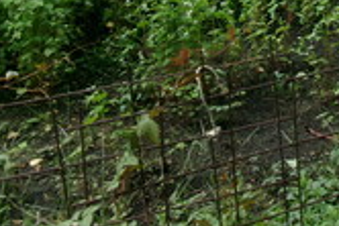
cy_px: -77
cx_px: 337
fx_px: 660
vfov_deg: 18.1
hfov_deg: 27.2
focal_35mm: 70
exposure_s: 1/56
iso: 100
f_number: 10.8
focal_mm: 5.1
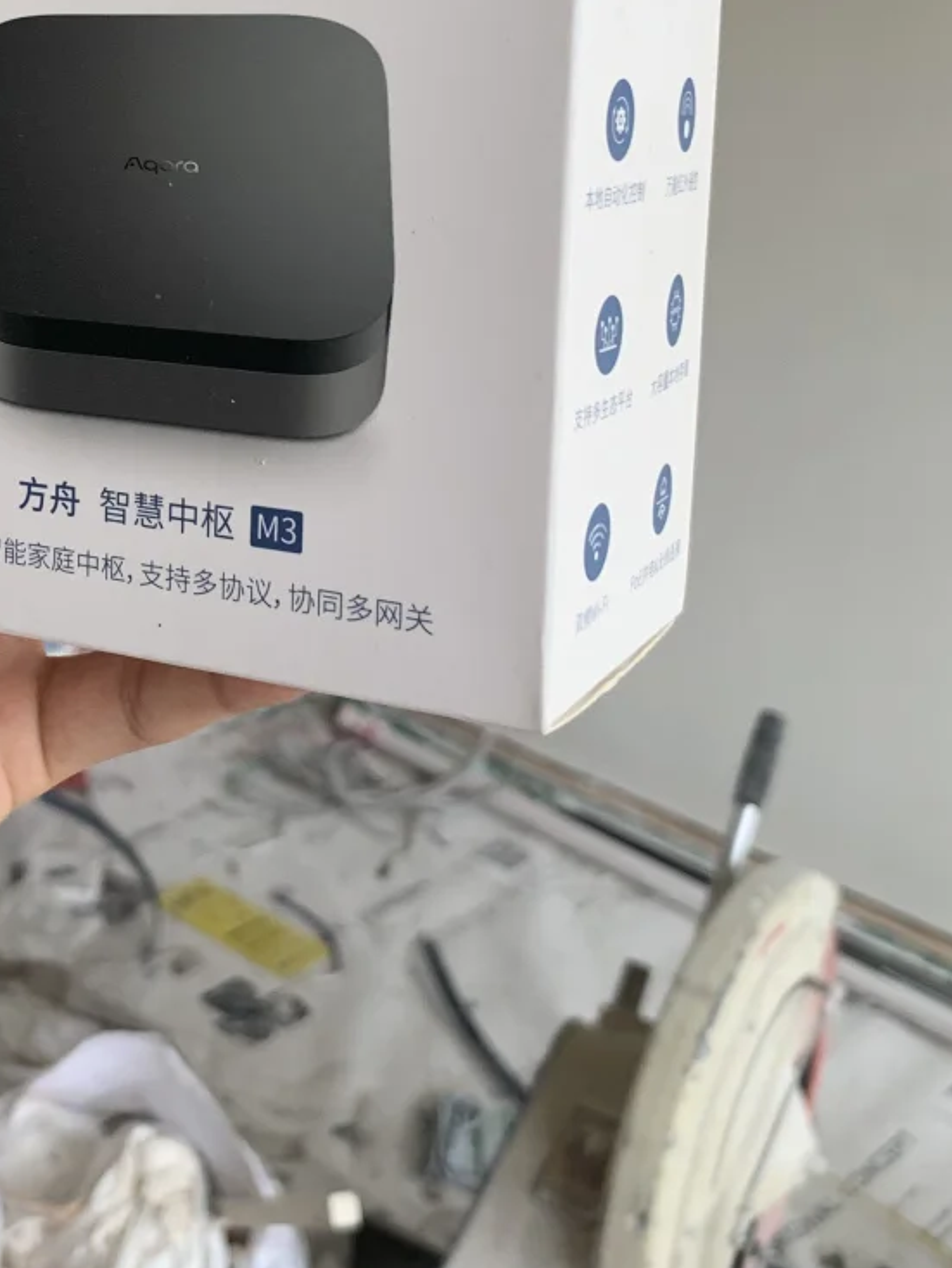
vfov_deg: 36.9
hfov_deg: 27.9
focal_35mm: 51
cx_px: 173
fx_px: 1869
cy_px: 380
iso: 100
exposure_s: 1/96
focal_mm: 4.25
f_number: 1.8
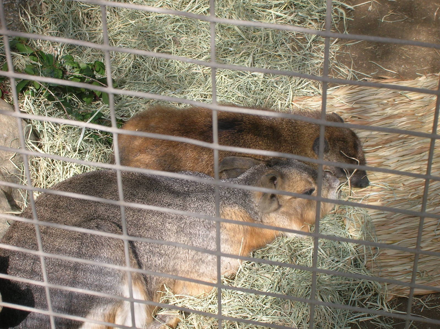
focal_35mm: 99
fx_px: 1257
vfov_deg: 14.9
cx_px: 220
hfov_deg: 19.9
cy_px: 164
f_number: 8.1
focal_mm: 16.4
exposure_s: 1/33.8
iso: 50
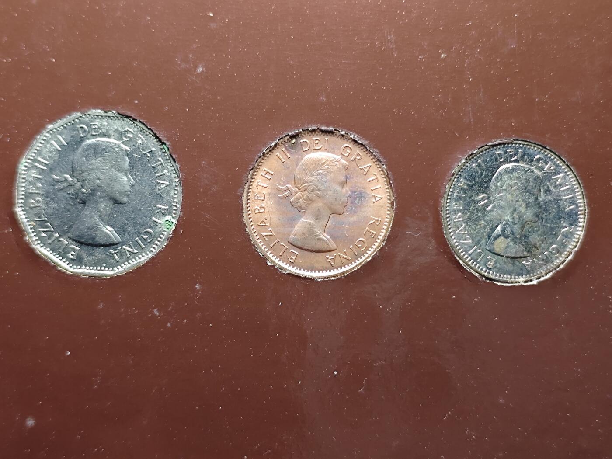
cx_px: 306
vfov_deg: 22.9
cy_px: 230
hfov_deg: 30.3
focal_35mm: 64
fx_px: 1131
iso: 320
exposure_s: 1/94
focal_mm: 5.84
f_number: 1.6
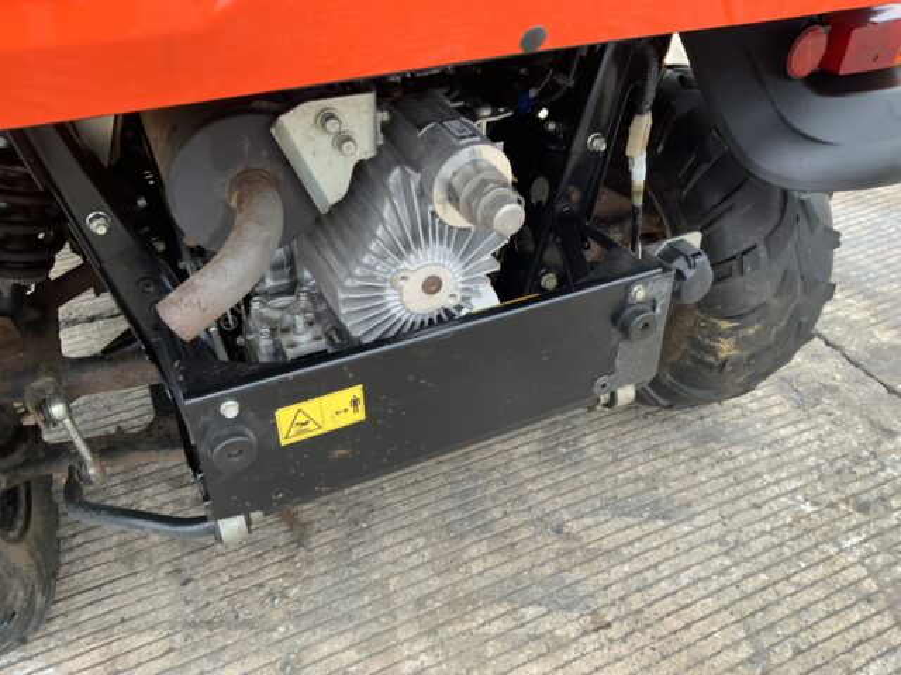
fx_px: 755
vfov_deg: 48.2
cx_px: 450
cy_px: 338
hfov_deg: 61.7
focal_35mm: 29
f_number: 1.8
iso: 64
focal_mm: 3
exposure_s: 1/77
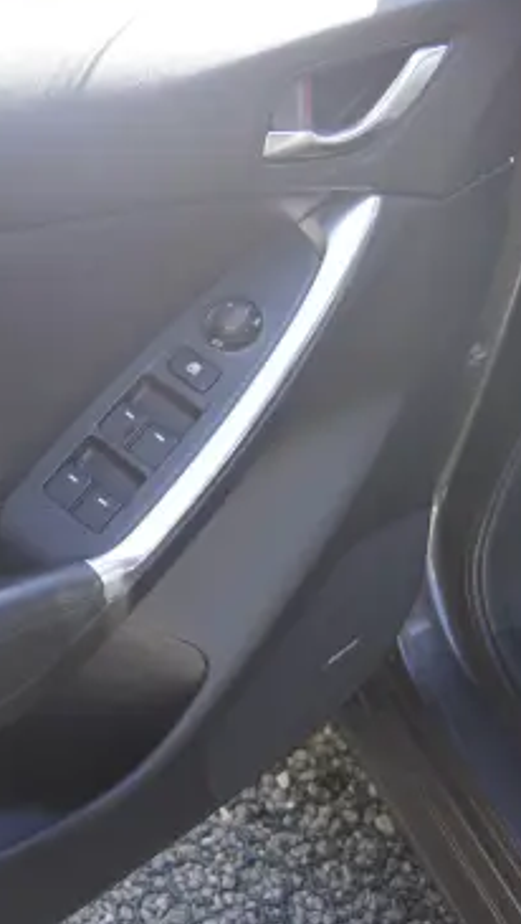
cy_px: 435
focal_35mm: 55
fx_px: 1347
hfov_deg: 21.1
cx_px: -8
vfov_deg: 37.8
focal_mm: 20
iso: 100
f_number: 4
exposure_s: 1/40
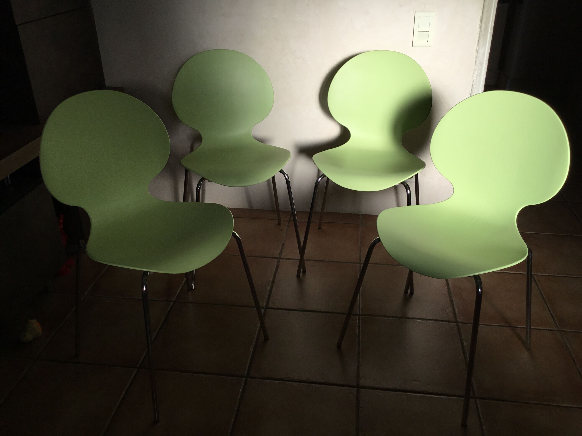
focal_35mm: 31
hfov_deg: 58.4
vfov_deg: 45.4
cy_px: 218
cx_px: 291
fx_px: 521
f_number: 2.4
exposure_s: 1/497
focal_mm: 3.3
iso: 25
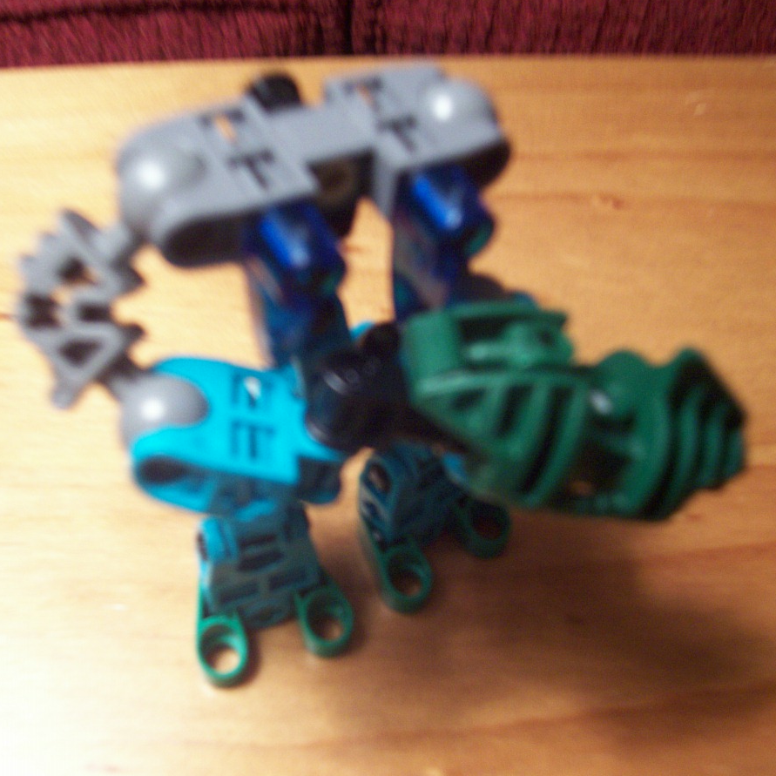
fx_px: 1040
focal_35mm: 41
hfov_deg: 40.8
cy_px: 386
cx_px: 315
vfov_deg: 40.9
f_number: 2.7
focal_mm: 5.6
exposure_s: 1/15.8
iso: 160
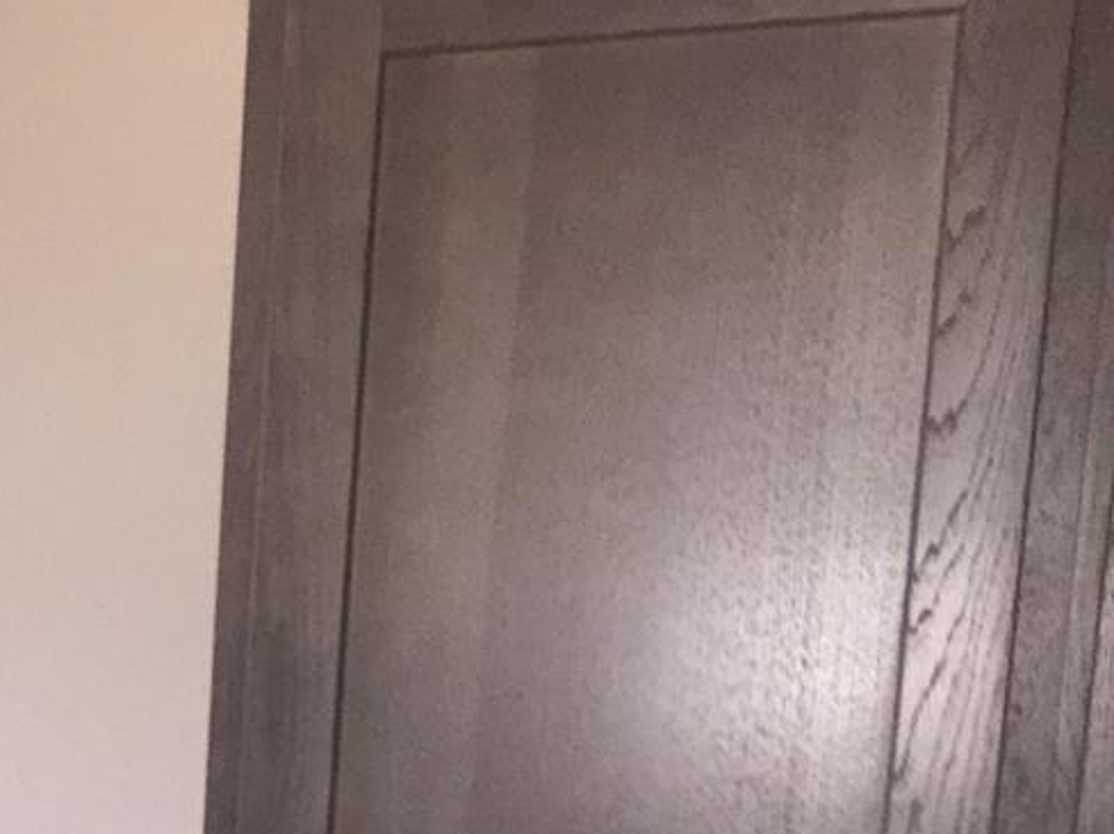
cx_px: -585
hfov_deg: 19.1
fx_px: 2862
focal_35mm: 89
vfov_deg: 15.5
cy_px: 1164
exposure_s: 1/30
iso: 160
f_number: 2.2
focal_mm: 4.15
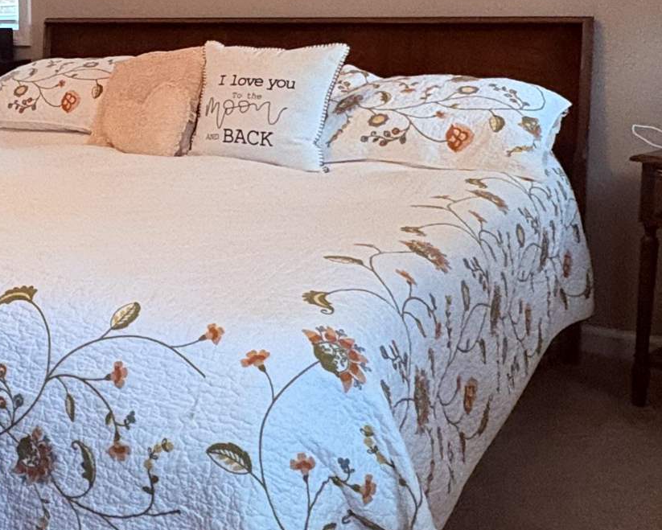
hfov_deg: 34.1
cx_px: 32
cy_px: 79
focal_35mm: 51
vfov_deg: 28.8
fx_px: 1000
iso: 500
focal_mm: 2.22
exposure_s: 1/60
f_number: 2.2
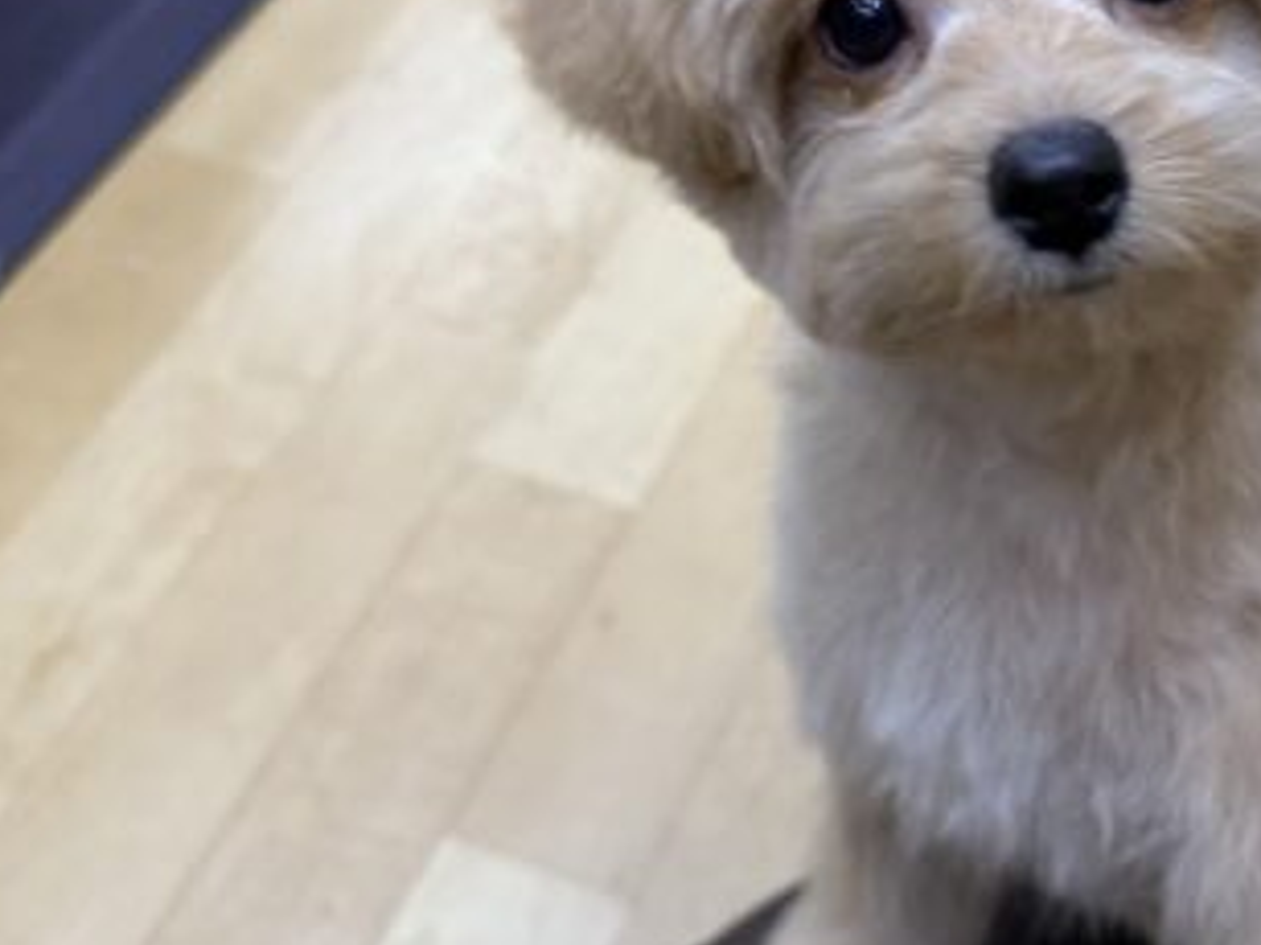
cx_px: 1015
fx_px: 1821
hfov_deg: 36.8
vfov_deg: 28.9
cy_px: 337
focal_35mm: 50
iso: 250
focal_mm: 6.76
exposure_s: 1/50
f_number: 1.78
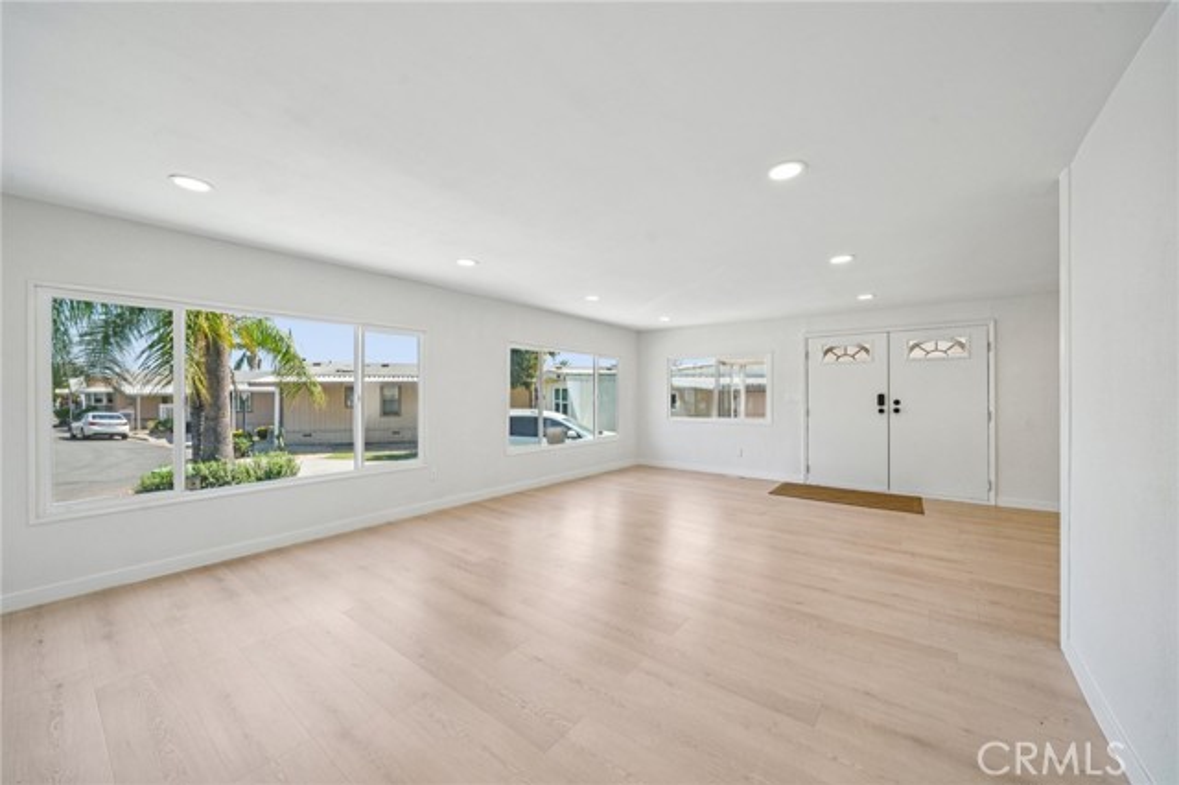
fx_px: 426
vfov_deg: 85.4
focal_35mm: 13
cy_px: 392
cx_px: 590
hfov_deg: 108.4
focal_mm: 13
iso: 100
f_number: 8
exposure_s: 1/40
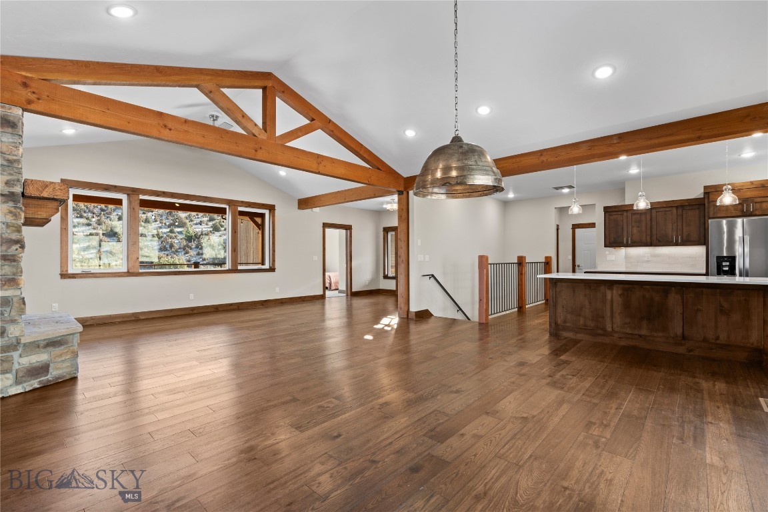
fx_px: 341
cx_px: 384
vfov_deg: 73.7
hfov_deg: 96.7
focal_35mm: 16
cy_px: 256
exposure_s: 1/3
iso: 320
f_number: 9
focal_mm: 16
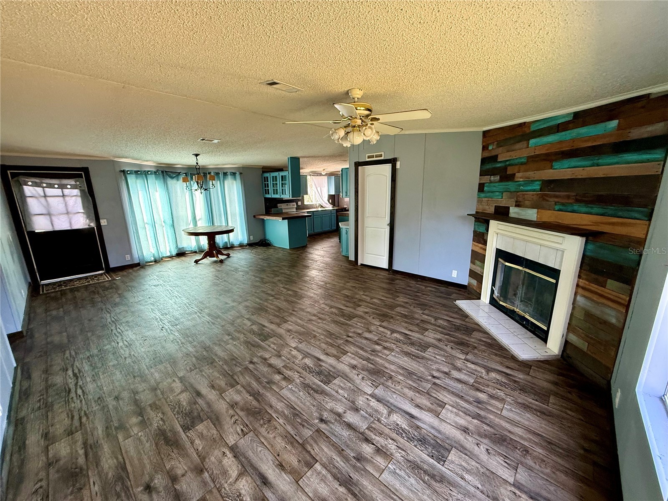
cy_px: 250
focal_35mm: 14
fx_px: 270
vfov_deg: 85.7
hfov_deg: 102.1
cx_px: 334
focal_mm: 2.22
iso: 250
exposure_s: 1/99
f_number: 2.2
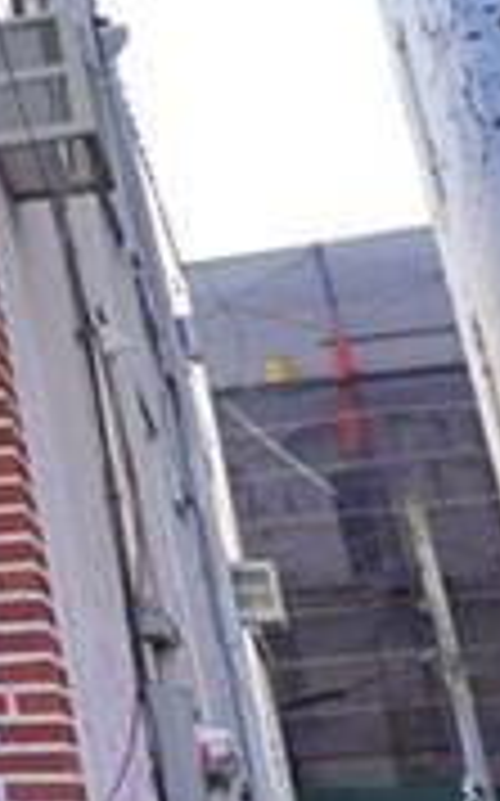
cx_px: -1248
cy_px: 198
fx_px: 2117
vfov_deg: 21.3
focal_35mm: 97
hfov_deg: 9.0
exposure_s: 1/200
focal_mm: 11
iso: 100
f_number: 5
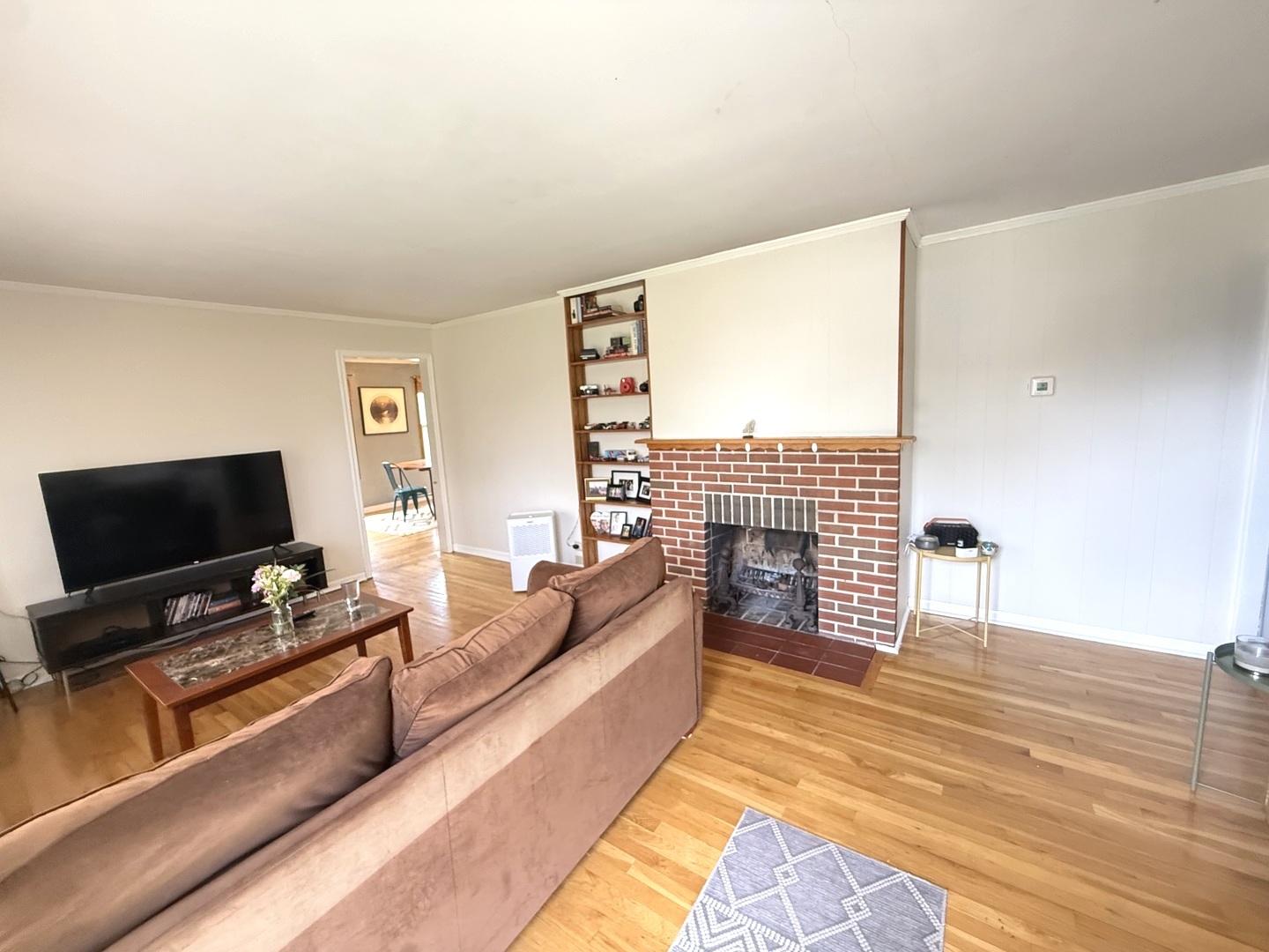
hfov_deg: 102.1
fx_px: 513
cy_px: 476
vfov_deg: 85.7
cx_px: 634
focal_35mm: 14
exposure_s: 1/60
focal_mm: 2.22
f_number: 2.2
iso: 640
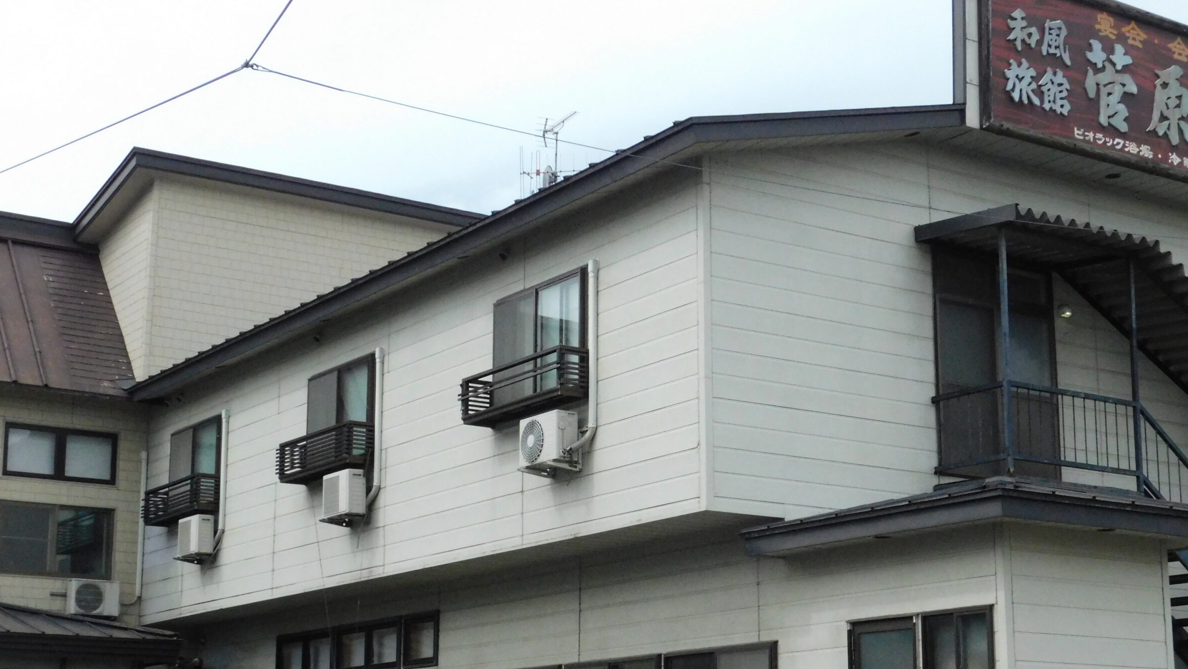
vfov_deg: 20.0
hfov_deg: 34.9
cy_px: 415
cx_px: 595
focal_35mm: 60
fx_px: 1890
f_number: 7.6
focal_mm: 9
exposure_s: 1/1250
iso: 800
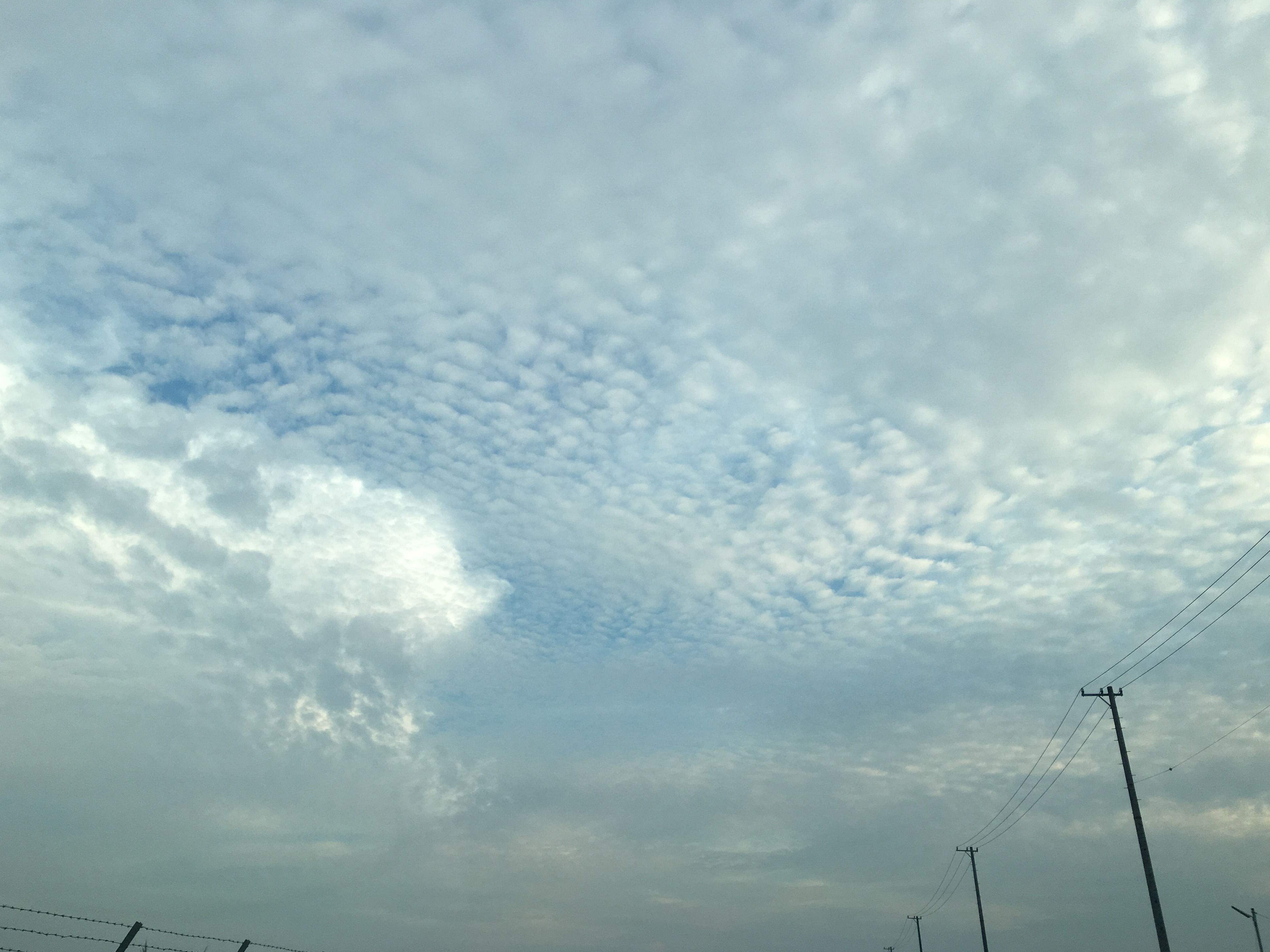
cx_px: 626
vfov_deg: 46.8
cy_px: 489
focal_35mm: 30
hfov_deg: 60.0
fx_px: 1101
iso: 25
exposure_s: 1/641
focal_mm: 4.15
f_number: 2.2
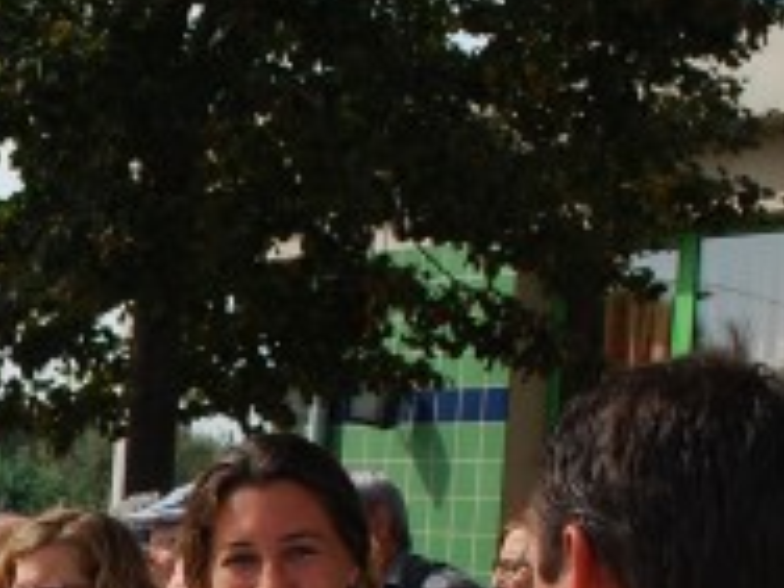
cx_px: -329
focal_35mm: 118
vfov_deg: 12.3
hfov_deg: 15.6
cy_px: 661
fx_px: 2673
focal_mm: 24
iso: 100
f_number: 7.1
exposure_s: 1/200
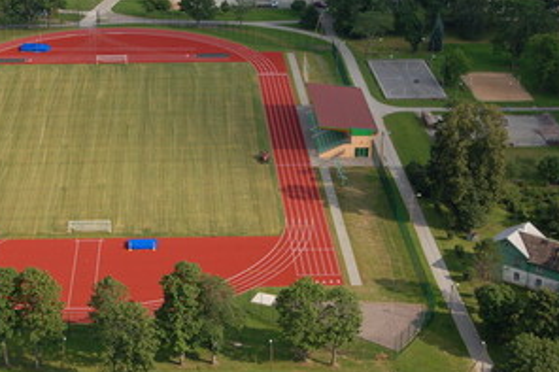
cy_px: 174
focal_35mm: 81
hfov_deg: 25.0
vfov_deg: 16.8
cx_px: 202
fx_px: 1257
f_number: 9
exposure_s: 1/320
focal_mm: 40
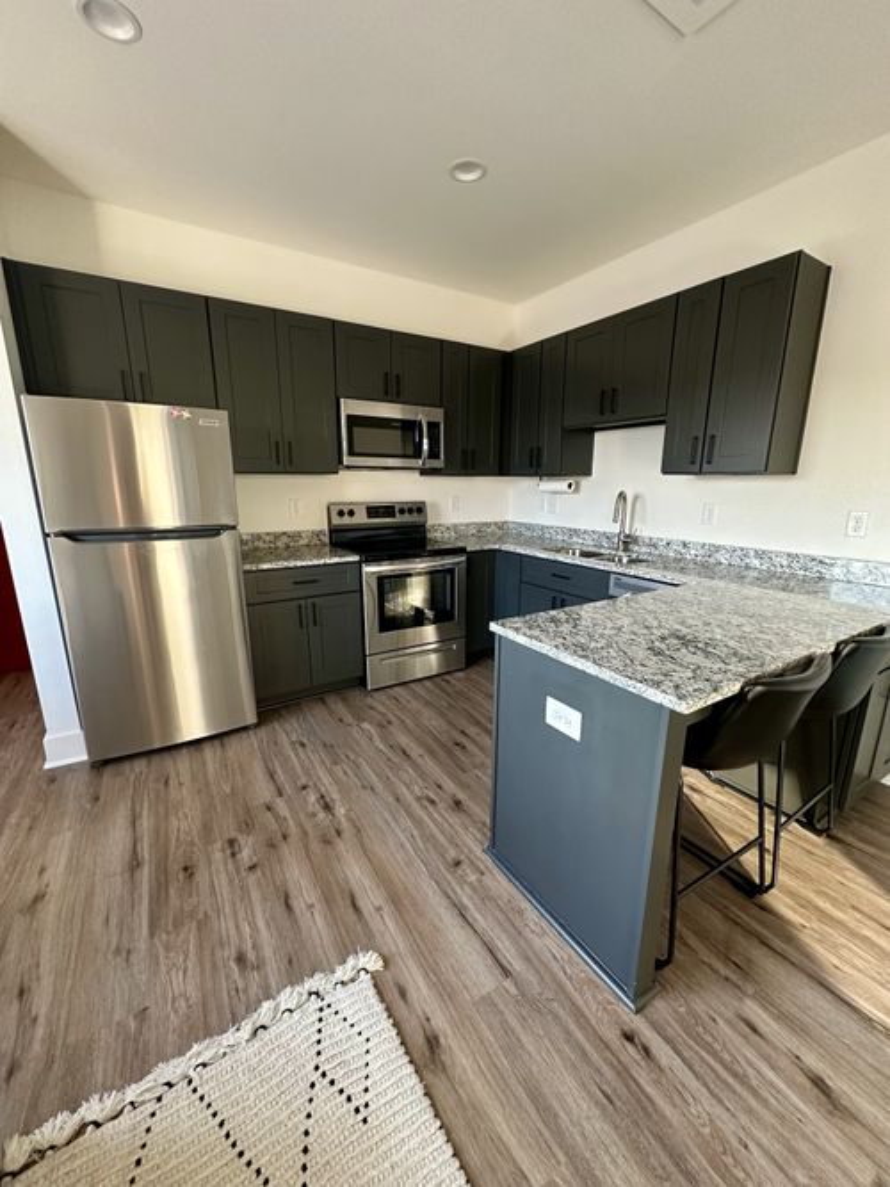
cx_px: 445
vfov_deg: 102.1
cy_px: 594
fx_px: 480
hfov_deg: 85.7
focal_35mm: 14
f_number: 2.2
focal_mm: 2.22
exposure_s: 1/95
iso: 320
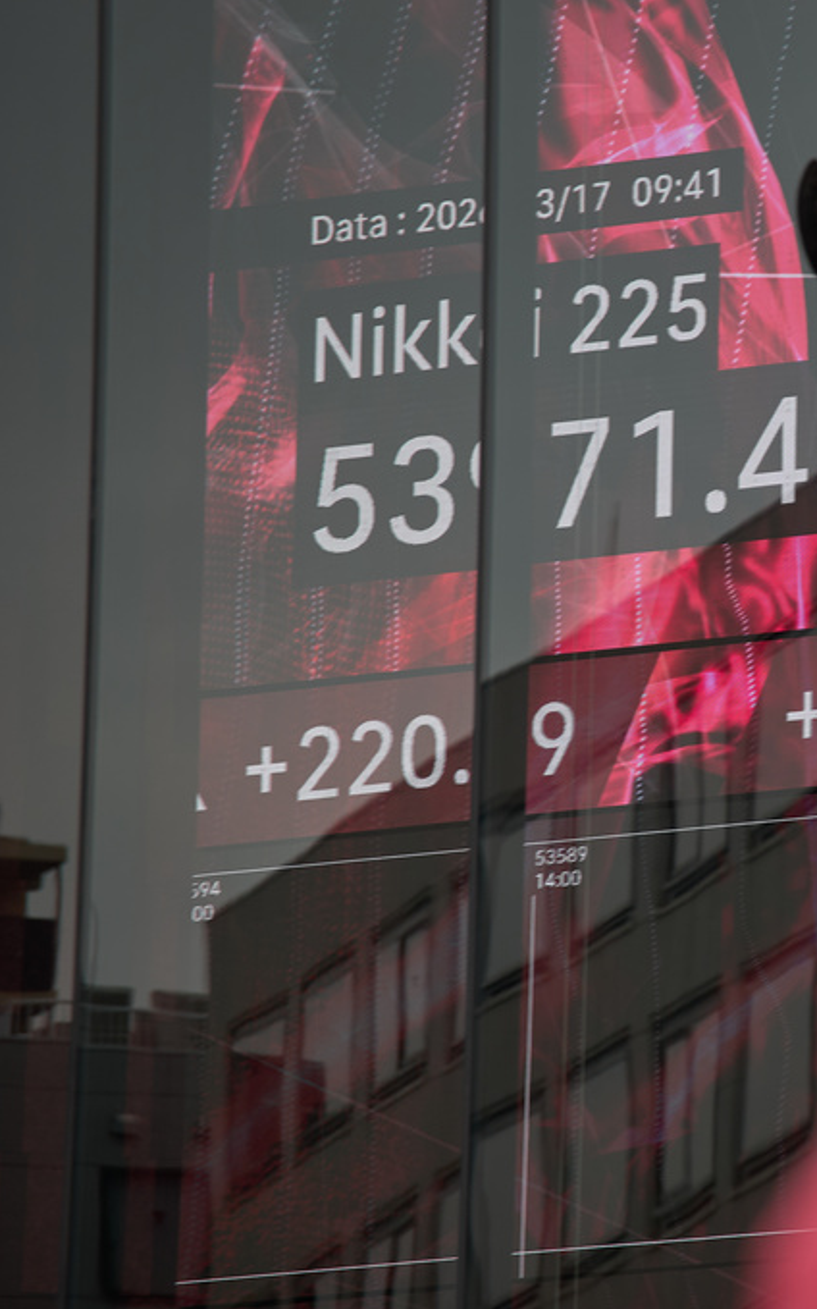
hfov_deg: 4.2
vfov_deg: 6.7
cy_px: 656
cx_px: 983
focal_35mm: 312
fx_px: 11122
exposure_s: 1/200
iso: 100
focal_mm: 135
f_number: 4.5
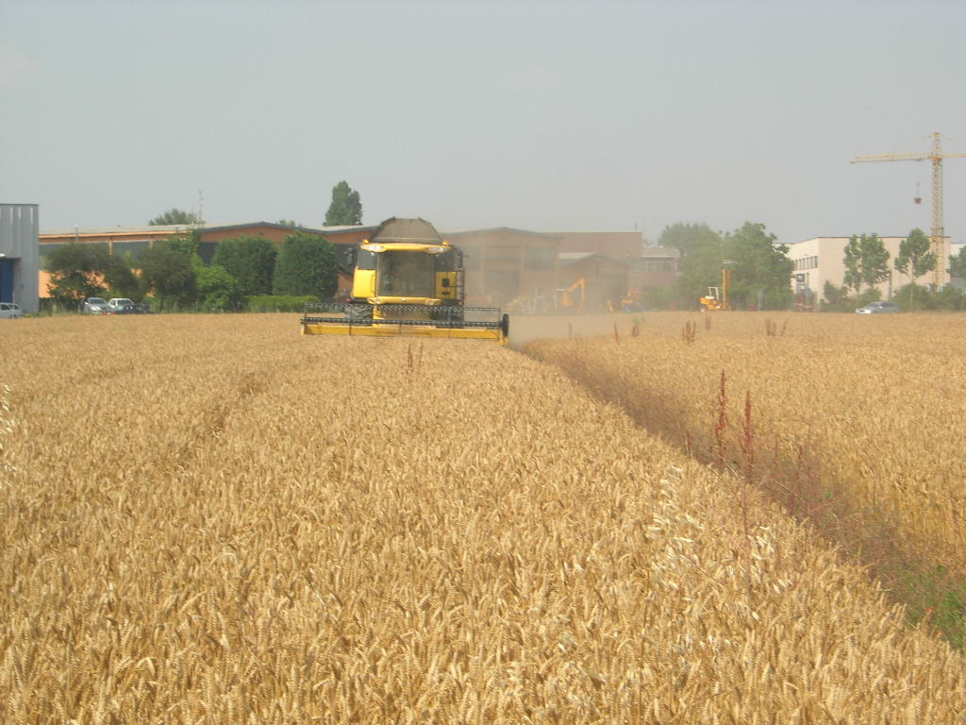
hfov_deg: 17.4
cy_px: 362
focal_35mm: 113
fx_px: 3153
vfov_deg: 13.1
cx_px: 483
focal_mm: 23.4
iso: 64
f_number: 8.2
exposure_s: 1/177
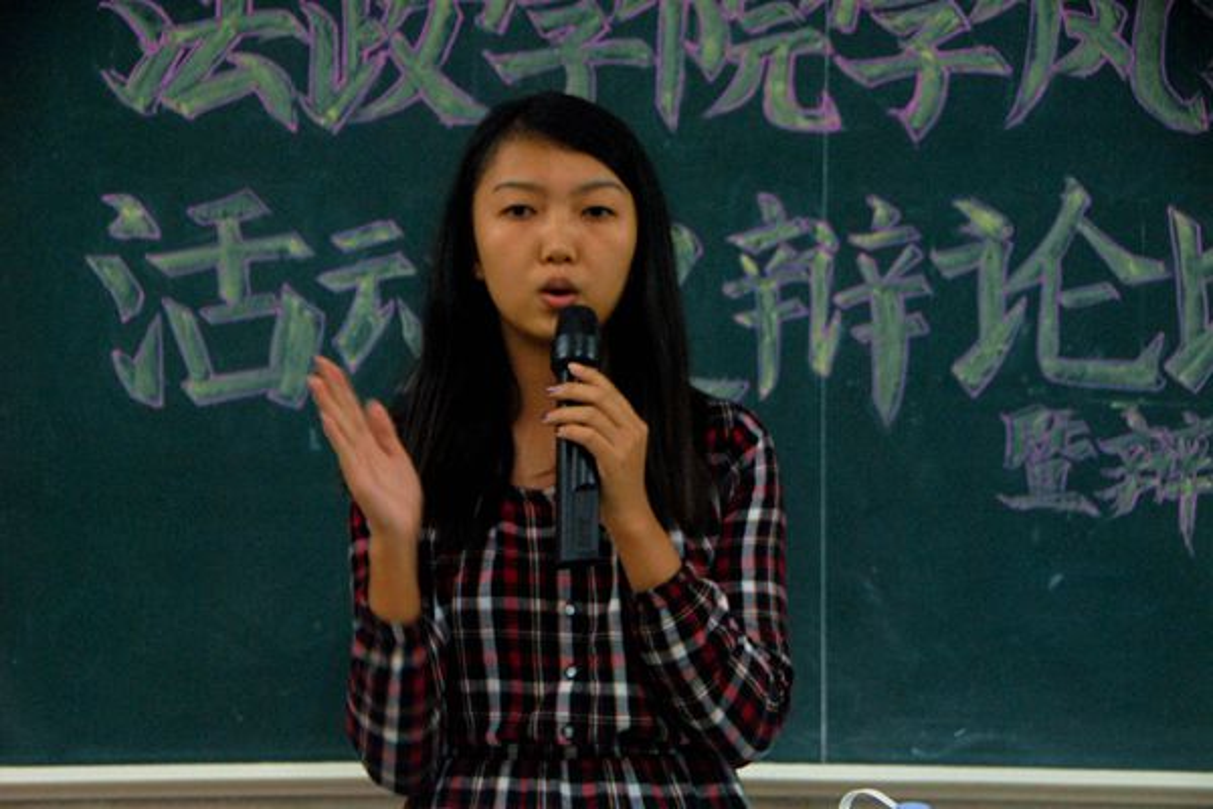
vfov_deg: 15.2
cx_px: 606
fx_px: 3032
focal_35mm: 90
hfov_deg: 22.6
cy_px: 404
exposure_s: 1/15
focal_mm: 60
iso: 1000
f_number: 4.8
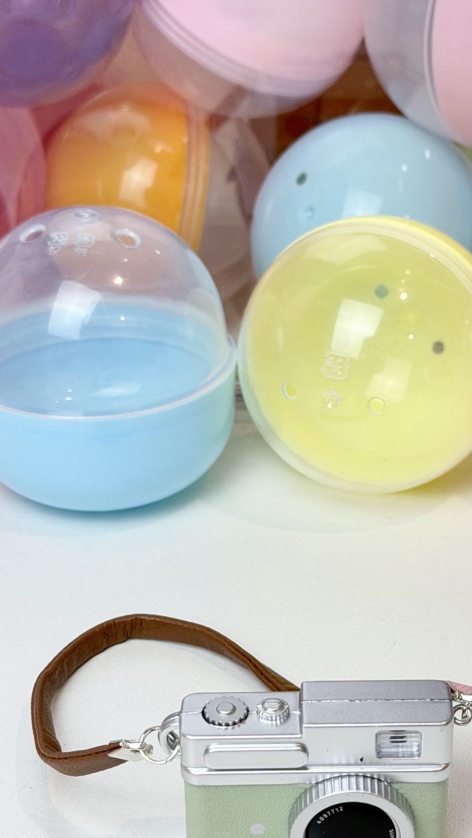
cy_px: 556
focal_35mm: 83
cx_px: 321
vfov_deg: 25.5
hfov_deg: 14.5
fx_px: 1846
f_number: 1.78
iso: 50
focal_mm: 6.76
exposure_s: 1/50
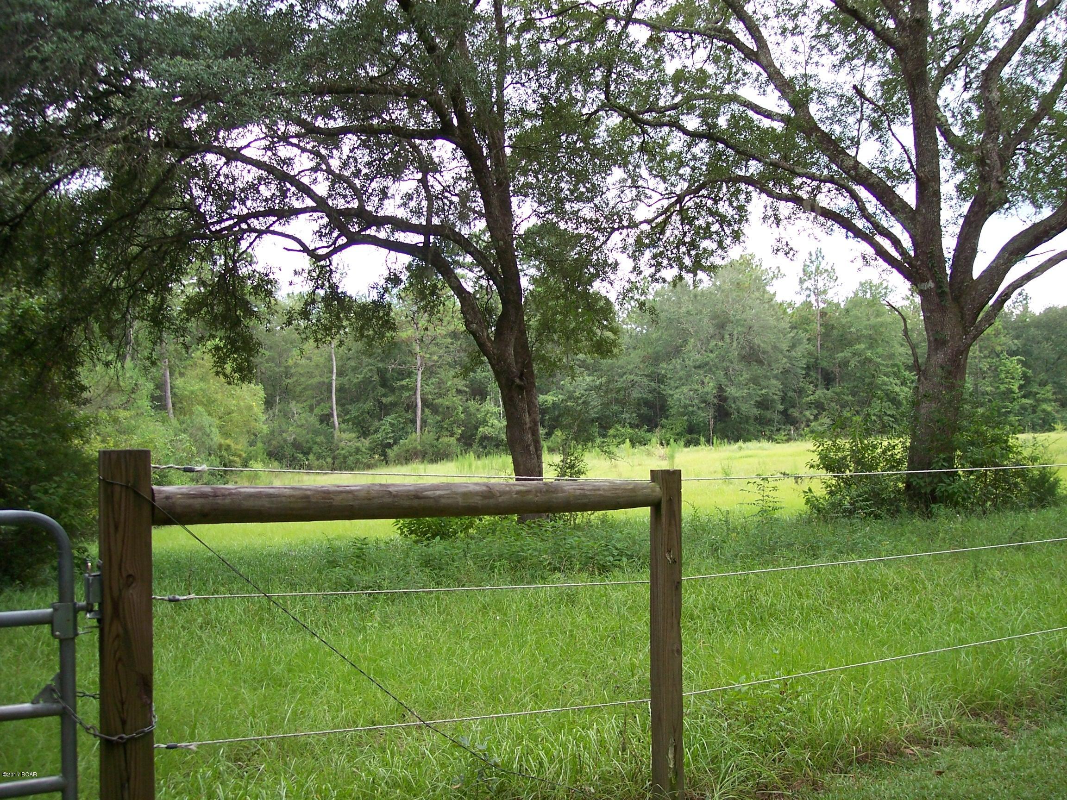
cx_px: 534
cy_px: 400
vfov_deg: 36.8
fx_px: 1202
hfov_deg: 47.9
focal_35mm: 39
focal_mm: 8
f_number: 3.4
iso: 100
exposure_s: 1/125
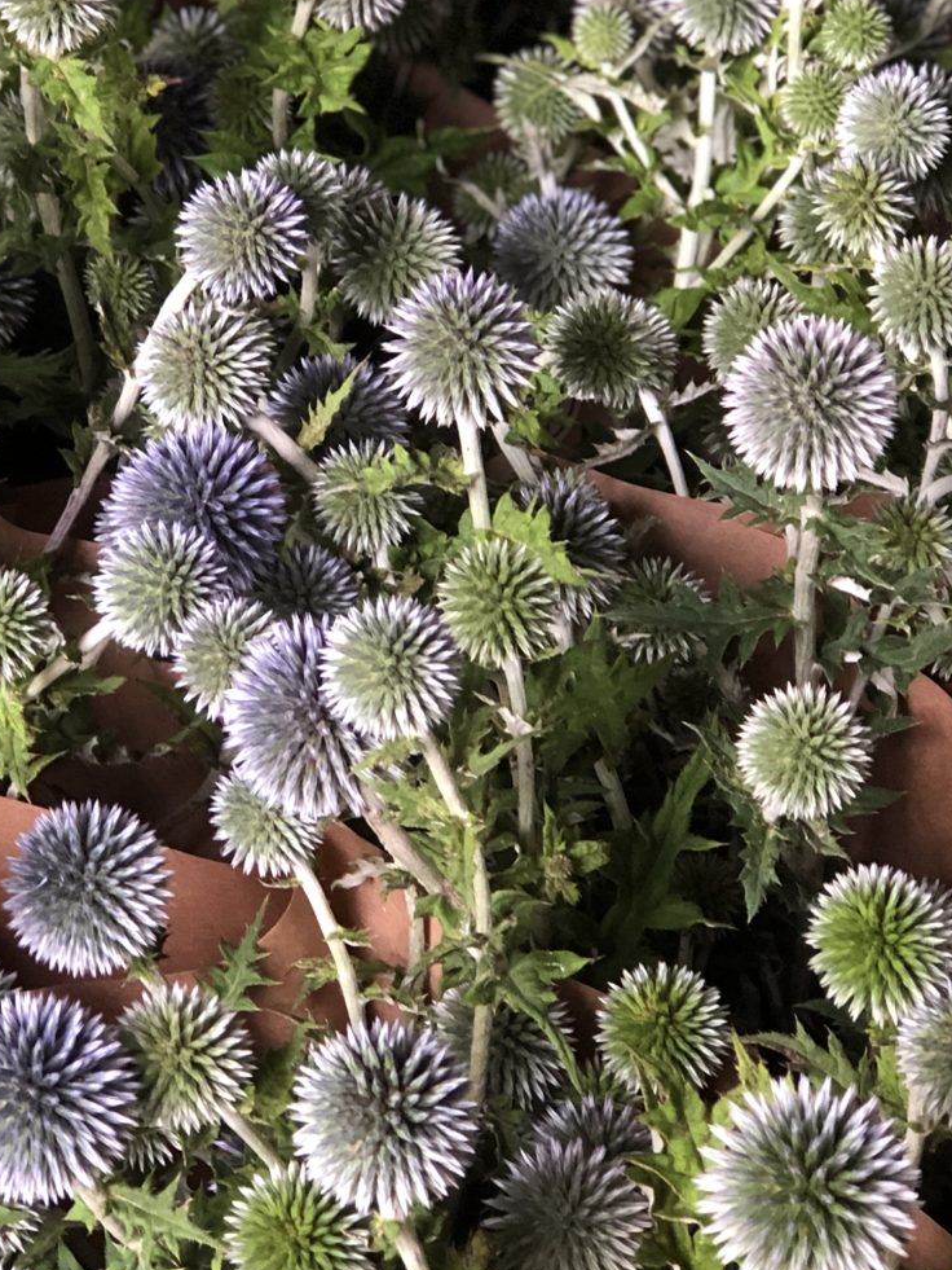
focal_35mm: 119
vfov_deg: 16.5
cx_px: 251
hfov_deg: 12.4
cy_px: 427
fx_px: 4363
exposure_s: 1/30
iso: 125
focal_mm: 6.6
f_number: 2.8
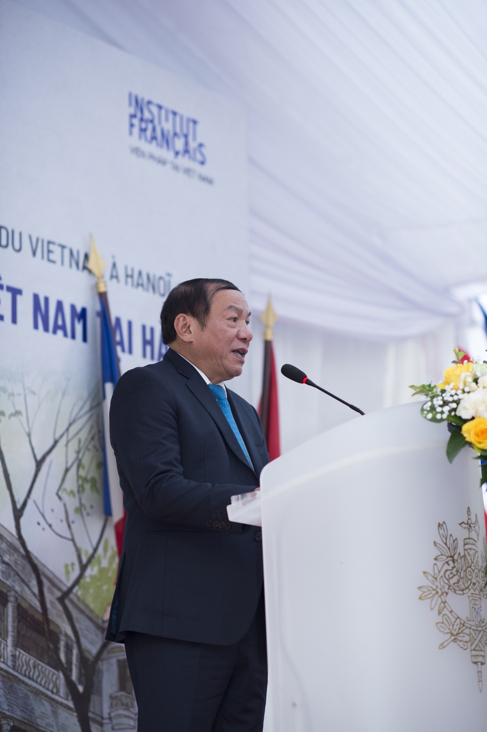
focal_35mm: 85
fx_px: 1727
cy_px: 366
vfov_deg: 23.9
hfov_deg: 16.1
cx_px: 244
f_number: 2
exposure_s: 1/160
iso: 320
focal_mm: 85
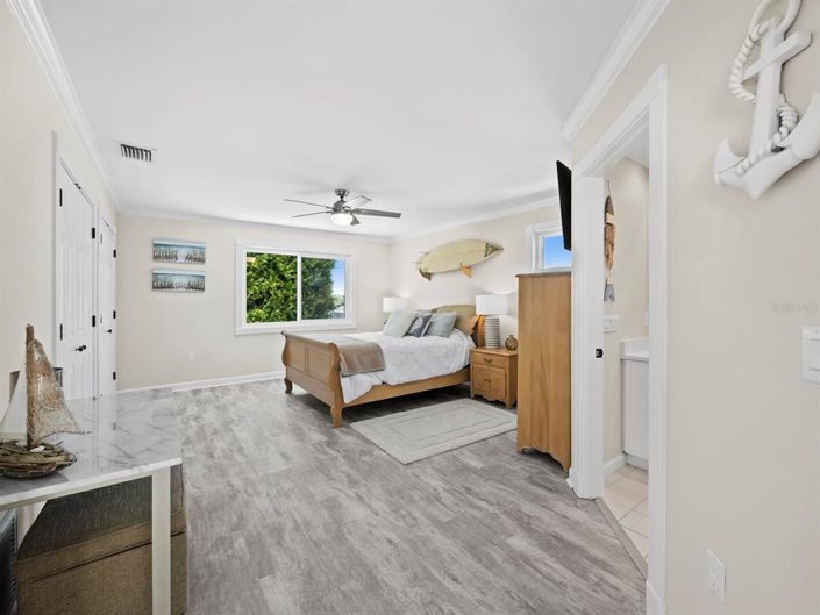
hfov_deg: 102.1
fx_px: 332
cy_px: 308
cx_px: 410
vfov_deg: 85.7
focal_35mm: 14
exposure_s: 1/2.5
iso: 250
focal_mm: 7
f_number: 11
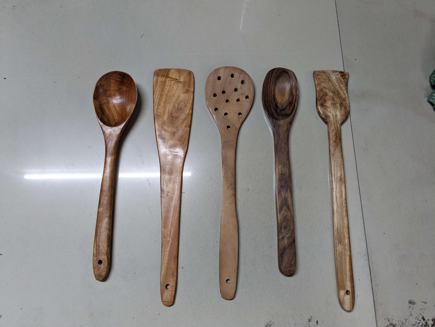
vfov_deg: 51.4
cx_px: 218
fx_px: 339
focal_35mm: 27
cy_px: 164
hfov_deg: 65.3
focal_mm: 4.38
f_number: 1.73
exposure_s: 1/25
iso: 96
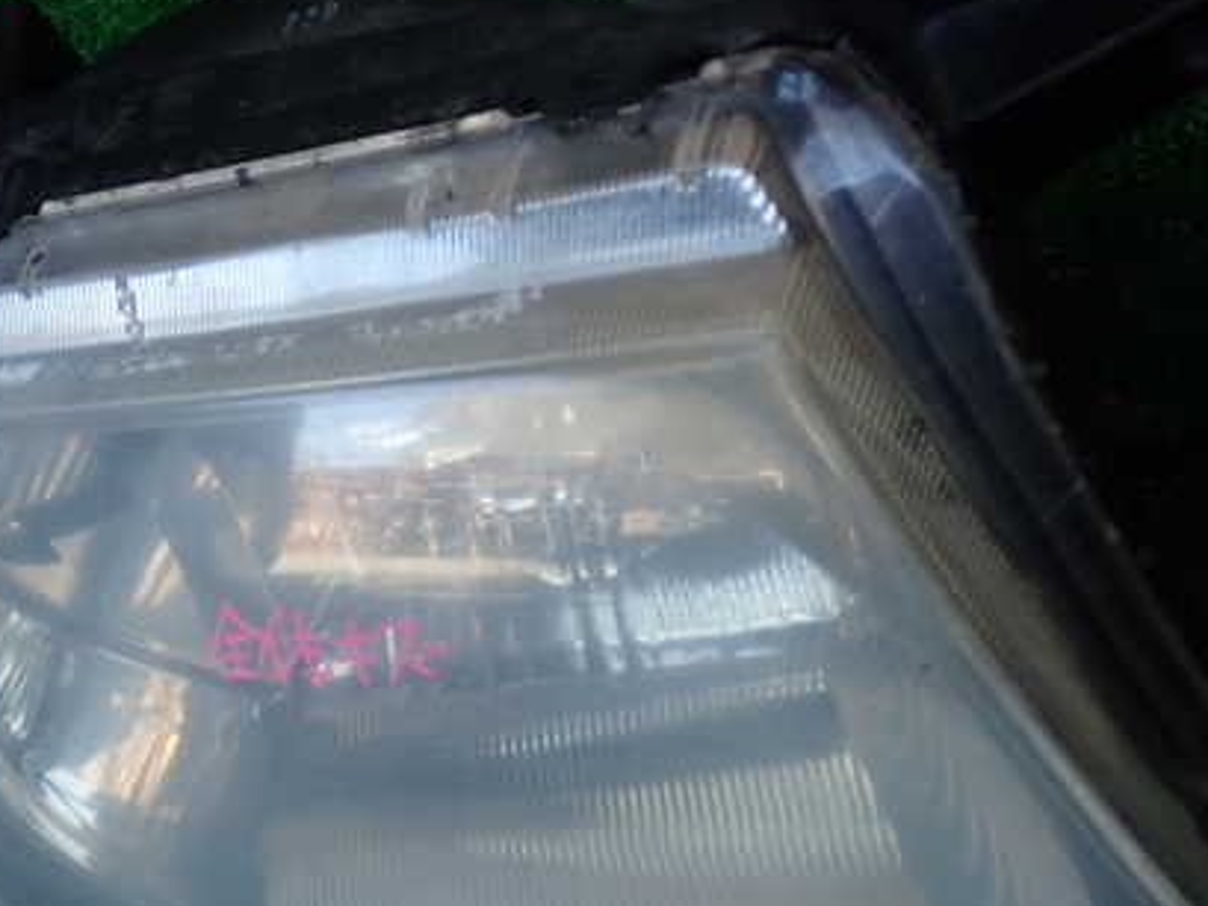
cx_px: 369
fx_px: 1536
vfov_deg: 32.6
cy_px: 596
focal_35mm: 44
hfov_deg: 42.2
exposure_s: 1/80
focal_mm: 5.4
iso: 100
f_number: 2.3
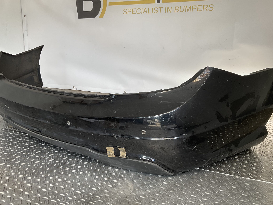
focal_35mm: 36
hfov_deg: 51.3
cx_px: 143
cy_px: 121
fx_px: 284
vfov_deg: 39.5
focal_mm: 3
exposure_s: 1/100
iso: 25
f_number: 1.8
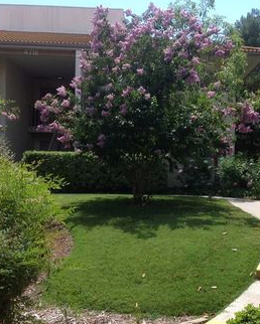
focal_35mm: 53
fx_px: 509
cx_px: 177
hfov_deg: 28.4
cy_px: 175
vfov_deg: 35.3
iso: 50
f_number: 2.4
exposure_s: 1/703
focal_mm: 4.28
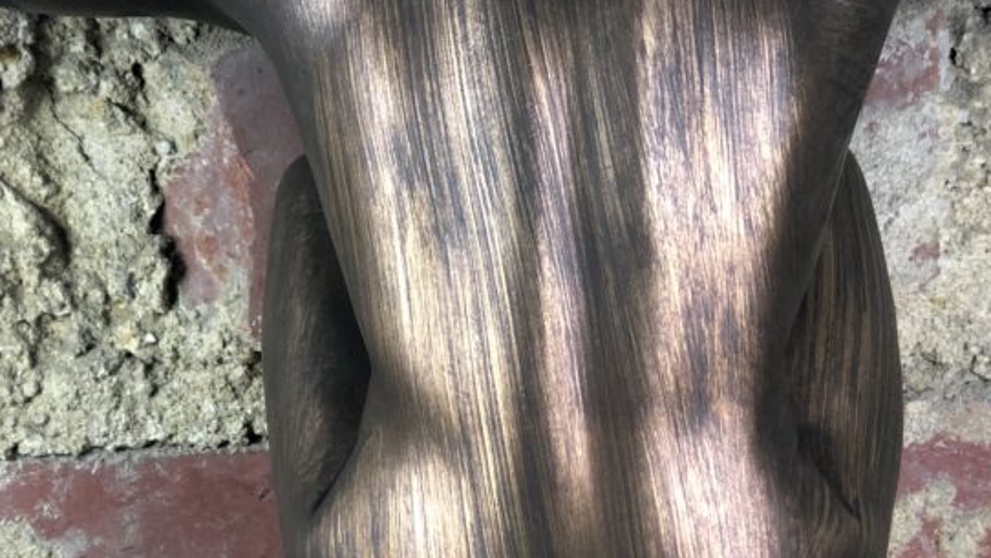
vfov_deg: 11.2
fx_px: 2812
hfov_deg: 20.0
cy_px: 560
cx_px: 543
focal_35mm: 107
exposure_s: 1/50
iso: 64
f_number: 2.4
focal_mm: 6
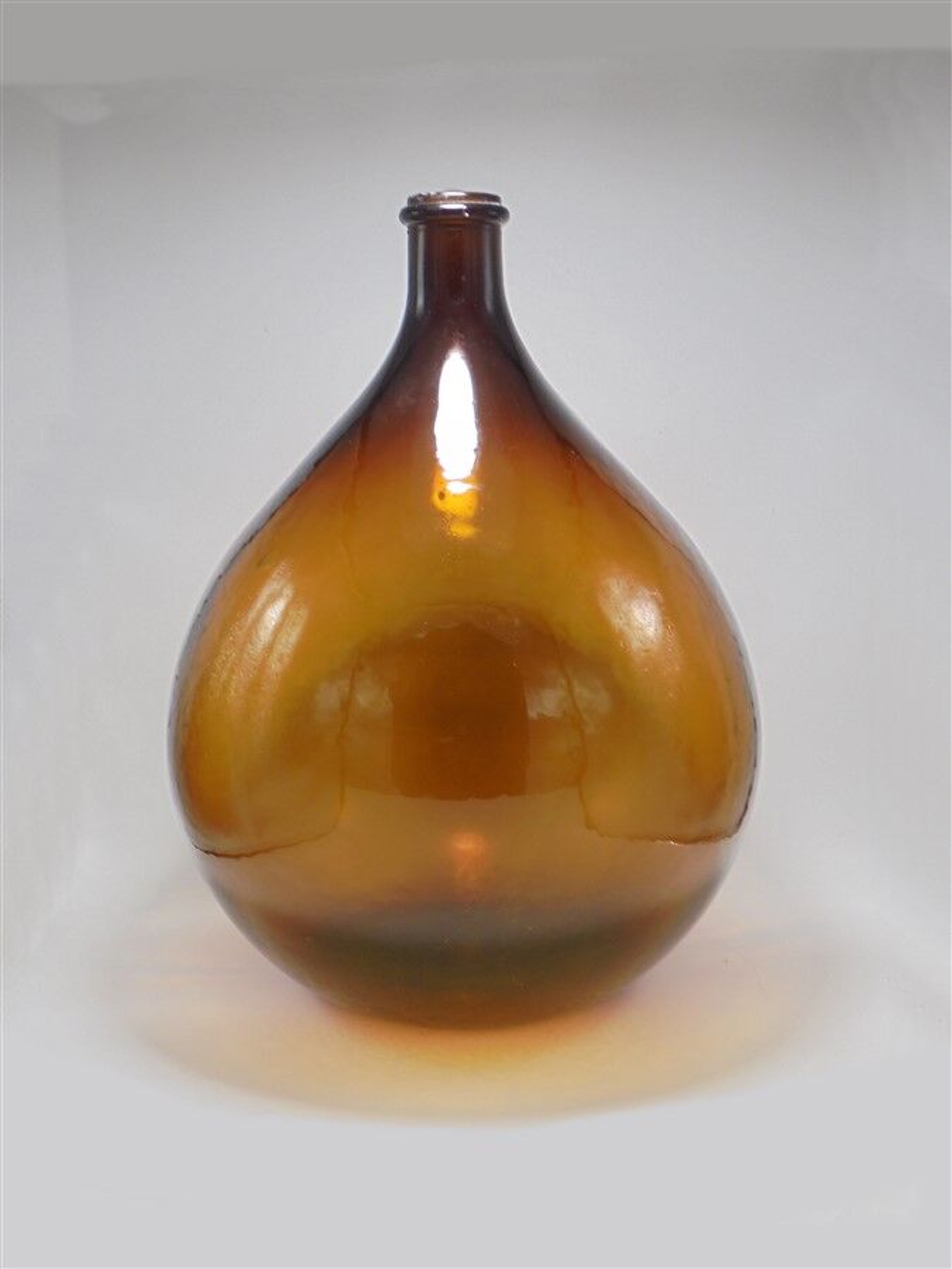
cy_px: 634
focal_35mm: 38
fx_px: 1393
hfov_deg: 37.7
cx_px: 476
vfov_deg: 49.0
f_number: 4.2
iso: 100
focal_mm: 6.9
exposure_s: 1/40
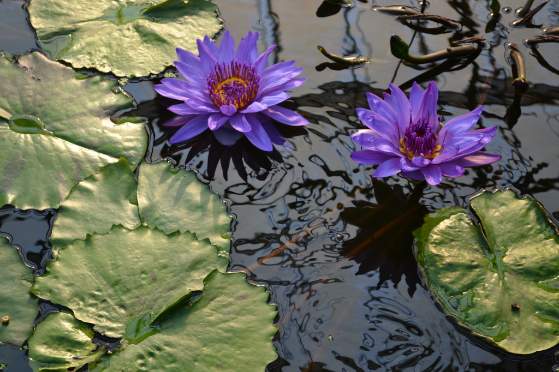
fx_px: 1281
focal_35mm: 82
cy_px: 186
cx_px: 280
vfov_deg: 16.5
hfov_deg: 24.6
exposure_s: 1/125
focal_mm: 55
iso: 160
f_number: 5.6
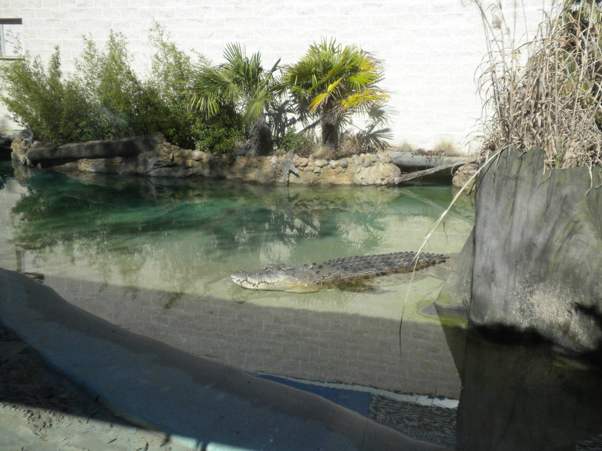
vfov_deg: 38.7
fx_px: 643
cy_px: 226
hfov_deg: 50.1
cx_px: 301
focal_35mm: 37
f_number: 3.5
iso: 64
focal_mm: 6.6
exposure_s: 1/686
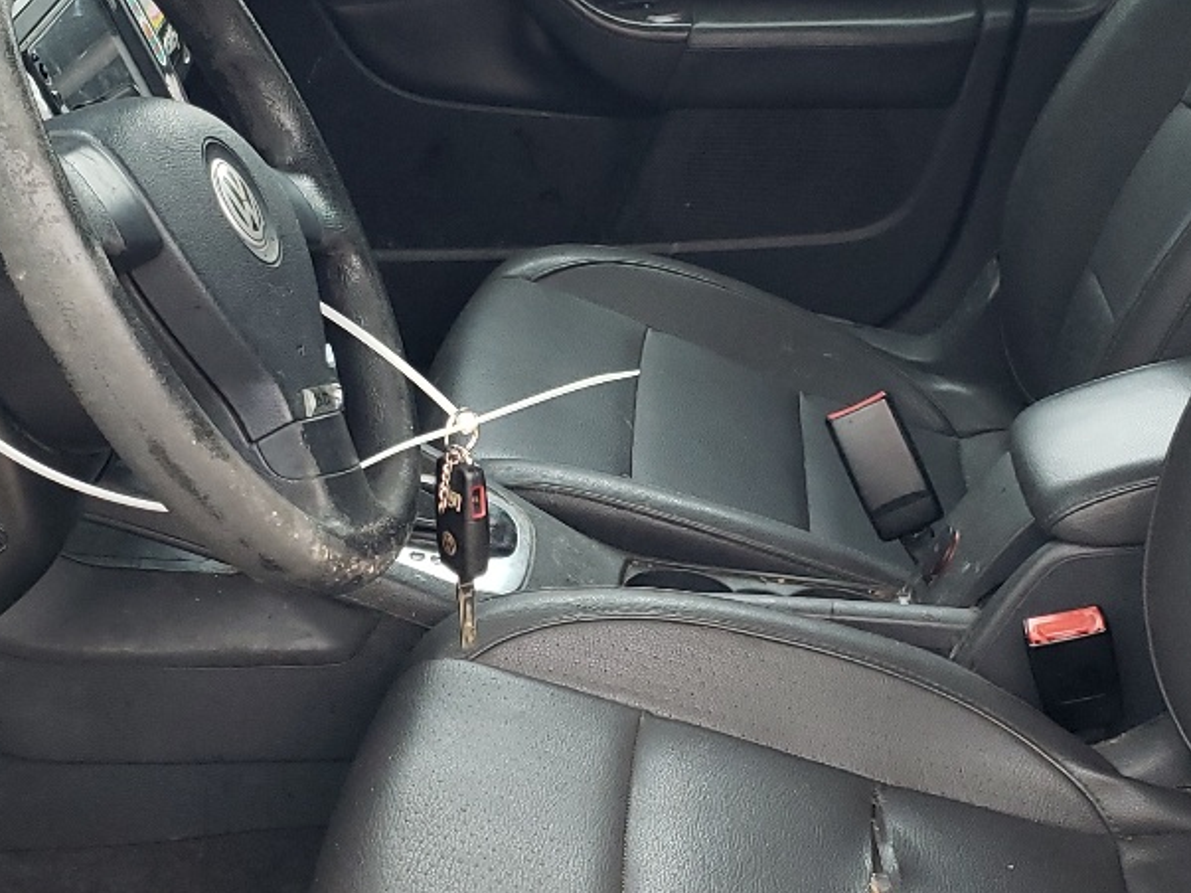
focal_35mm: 69
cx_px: 523
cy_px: 423
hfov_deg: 28.1
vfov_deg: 21.3
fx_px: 2374
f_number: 1.5
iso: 119
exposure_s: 1/60.2
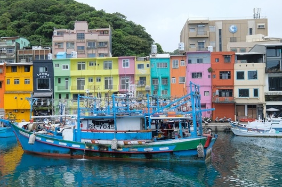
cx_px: 93
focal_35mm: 53
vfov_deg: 25.5
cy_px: 86
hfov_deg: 37.1
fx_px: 415
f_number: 8
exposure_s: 1/250
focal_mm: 21.9
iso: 400
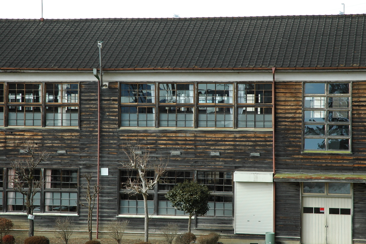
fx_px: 1067
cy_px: 122
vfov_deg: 13.0
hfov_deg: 19.5
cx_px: 183
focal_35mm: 105
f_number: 10
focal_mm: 70
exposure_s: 1/200
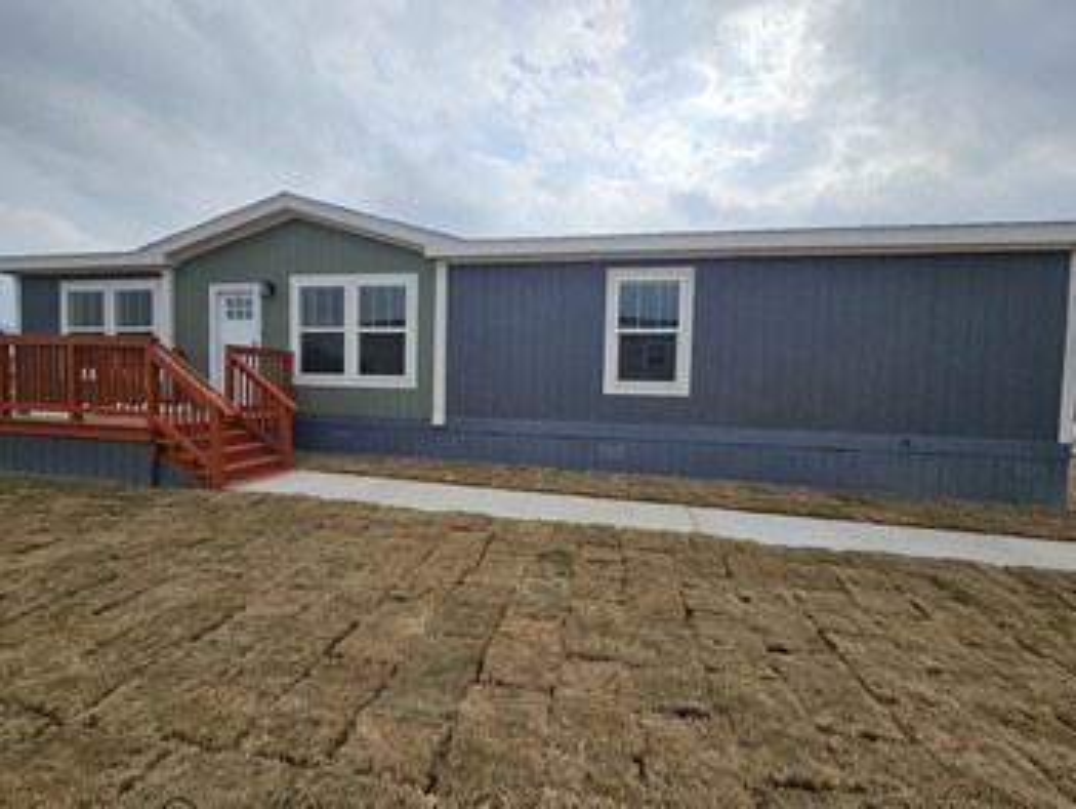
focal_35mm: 13
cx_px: 538
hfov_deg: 106.1
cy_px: 404
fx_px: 404
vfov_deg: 90.0
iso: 50
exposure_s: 1/2775
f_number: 2.2
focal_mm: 2.2
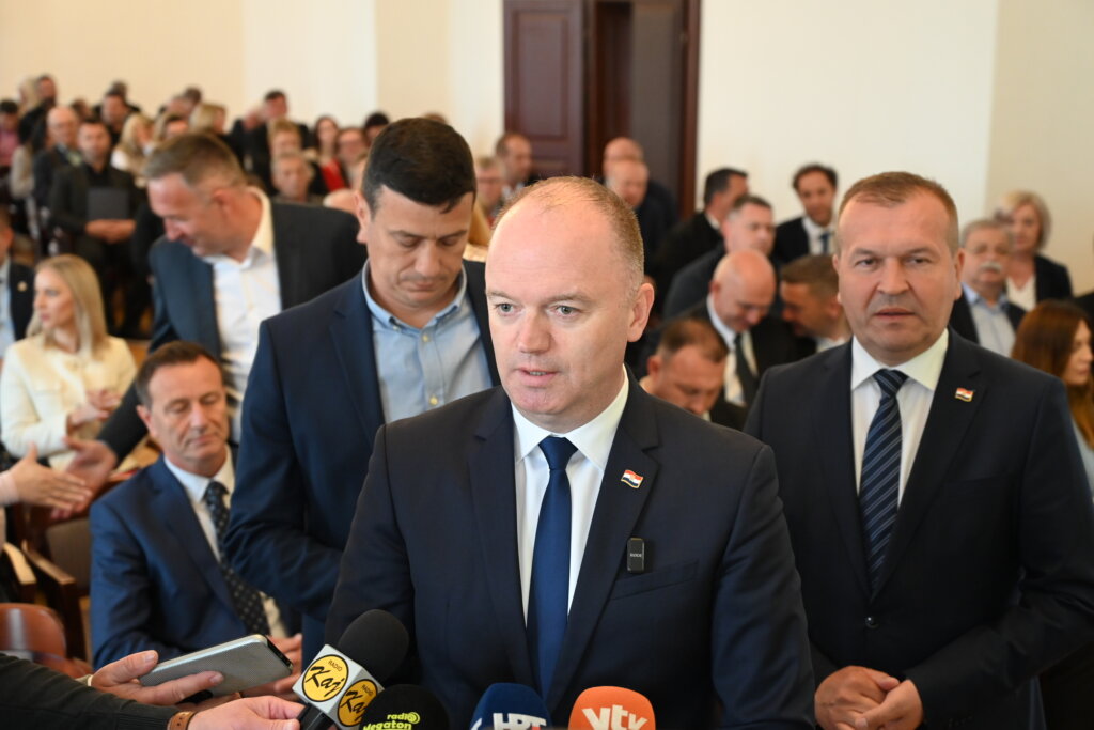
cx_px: 547
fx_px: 1580
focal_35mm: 52
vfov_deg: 26.0
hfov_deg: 38.2
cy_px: 365
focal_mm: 52
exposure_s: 1/80
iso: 3200
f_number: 4
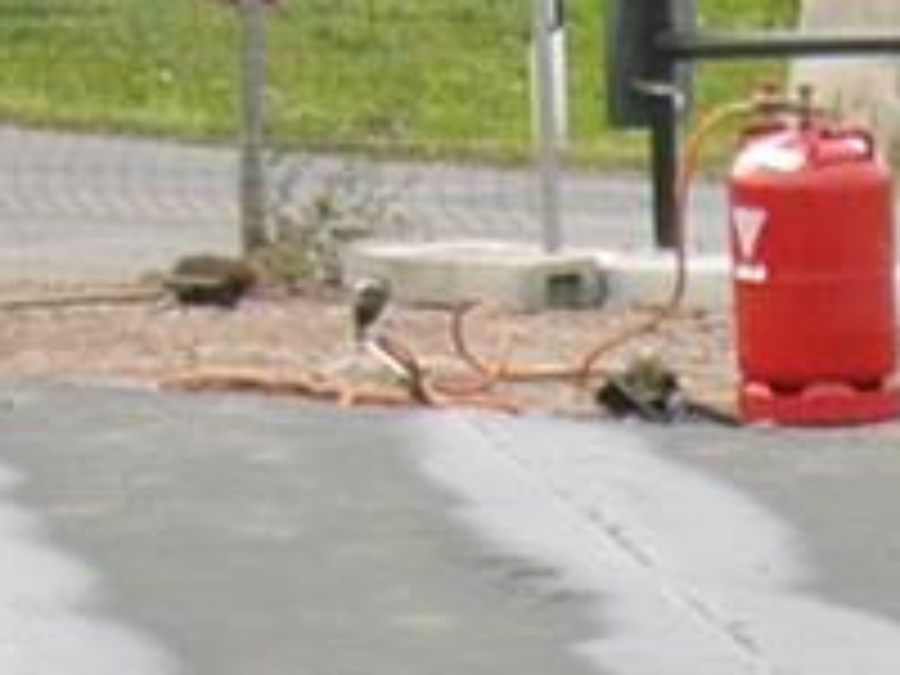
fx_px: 5824
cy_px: 1287
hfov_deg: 8.4
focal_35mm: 224
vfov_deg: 6.5
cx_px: 1706
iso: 50
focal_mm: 5.8
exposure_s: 1/320
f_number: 2.8
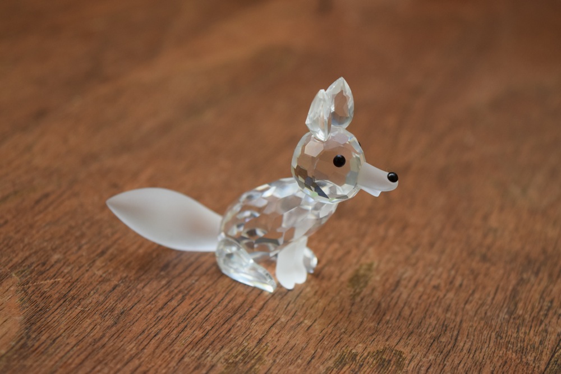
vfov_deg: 16.6
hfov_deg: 24.6
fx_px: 1286
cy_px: 187
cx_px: 280
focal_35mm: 82
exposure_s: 1/60
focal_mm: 55
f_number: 5.6
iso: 900
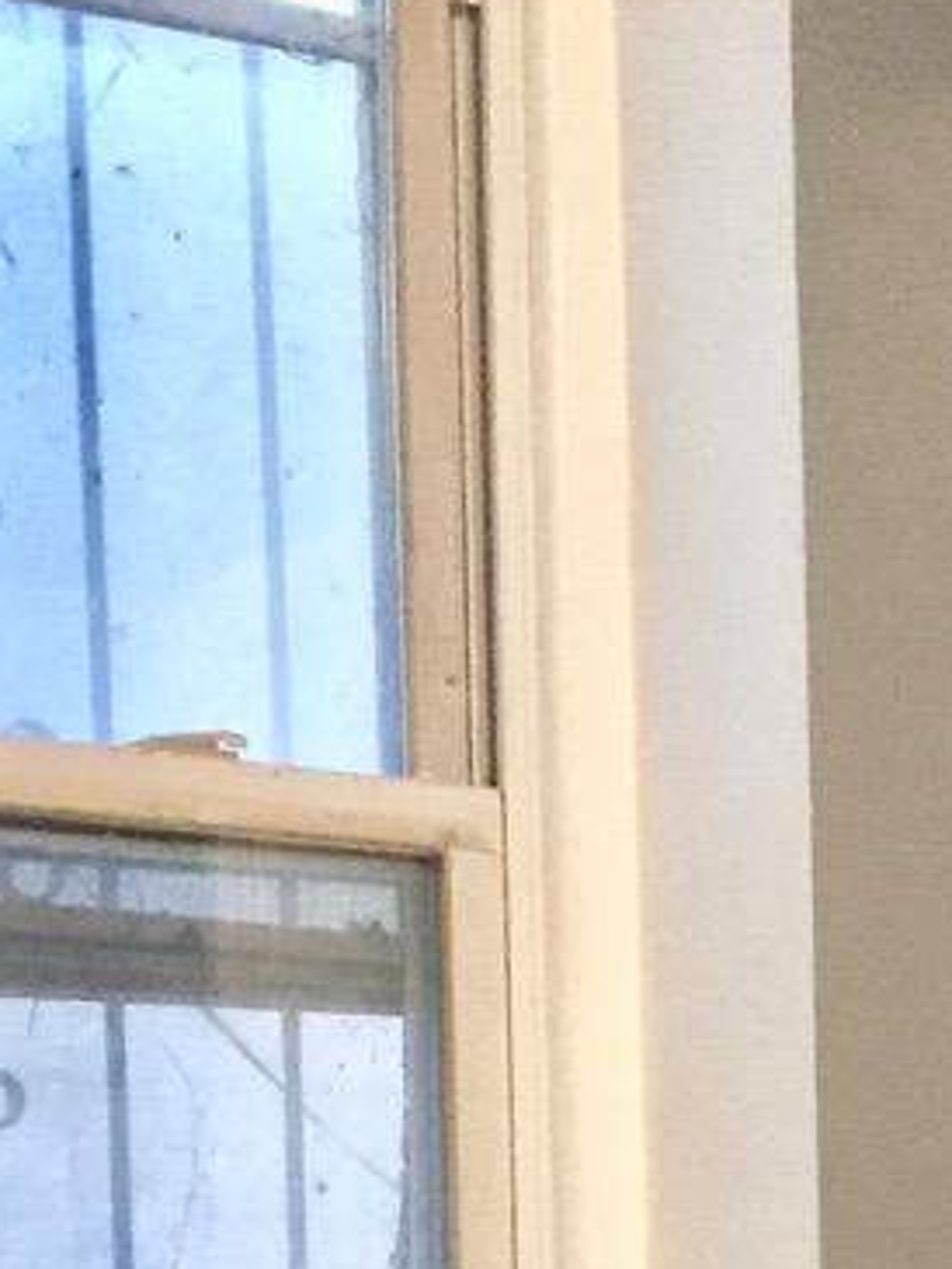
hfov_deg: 11.4
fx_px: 4471
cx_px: 1636
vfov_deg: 15.2
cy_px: 1787
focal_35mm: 122
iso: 200
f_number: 2.2
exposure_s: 1/30
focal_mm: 4.15
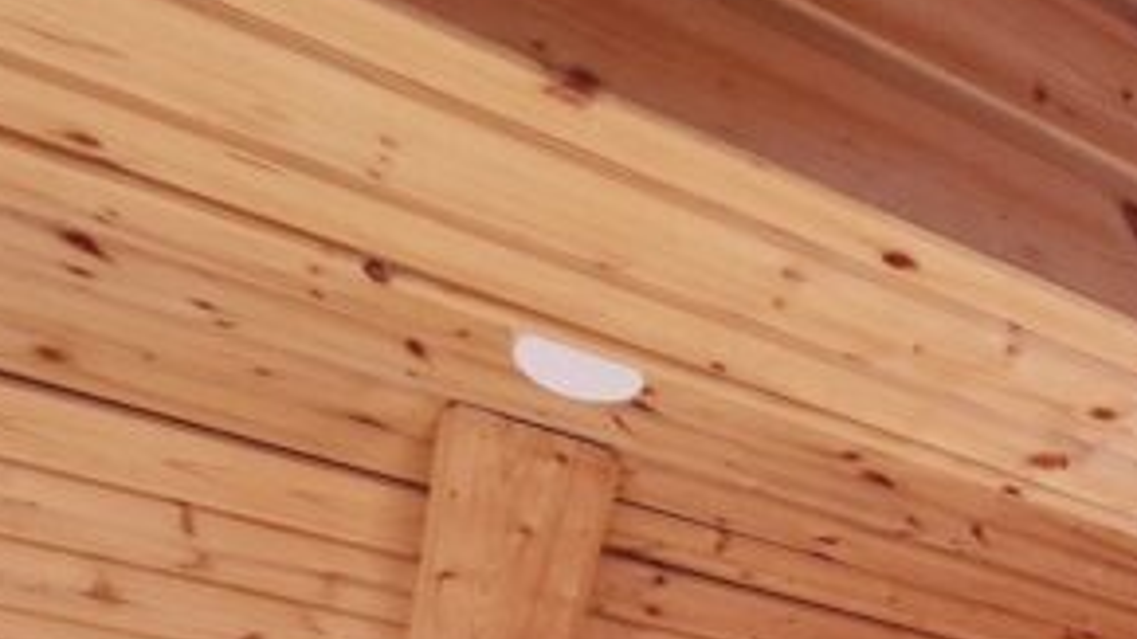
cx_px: 1478
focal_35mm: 50
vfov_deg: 16.3
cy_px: 1380
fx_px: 1507
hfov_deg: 31.7
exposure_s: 1/100
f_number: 2.2
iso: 64
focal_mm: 1.74
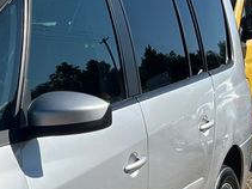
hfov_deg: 14.3
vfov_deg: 11.4
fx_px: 917
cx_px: -155
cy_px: 245
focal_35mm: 126
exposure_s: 1/4310
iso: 50
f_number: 1.6
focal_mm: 5.1
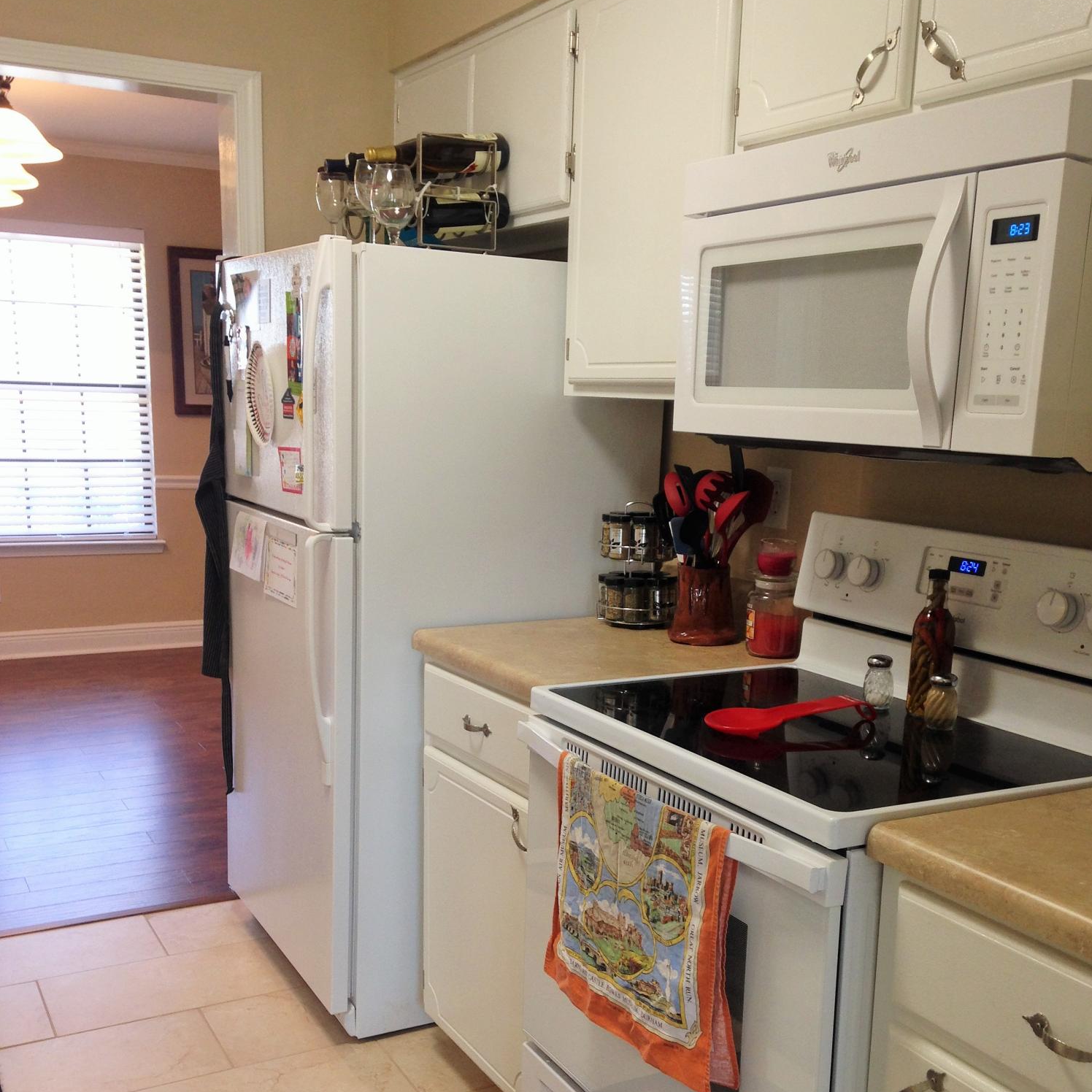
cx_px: 547
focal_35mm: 39
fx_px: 1392
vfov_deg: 42.6
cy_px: 661
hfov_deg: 42.8
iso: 64
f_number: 2.4
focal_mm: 4.12
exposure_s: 1/20
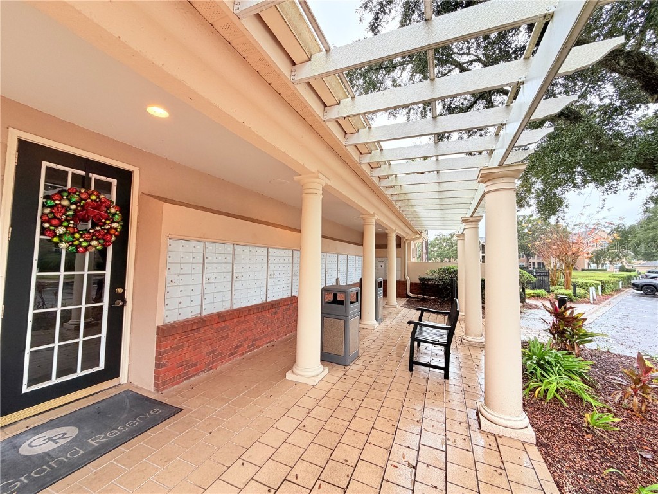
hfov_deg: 102.1
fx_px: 266
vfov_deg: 85.7
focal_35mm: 14
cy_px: 247
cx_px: 329
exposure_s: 1/121
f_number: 2.2
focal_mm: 2.22
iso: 64
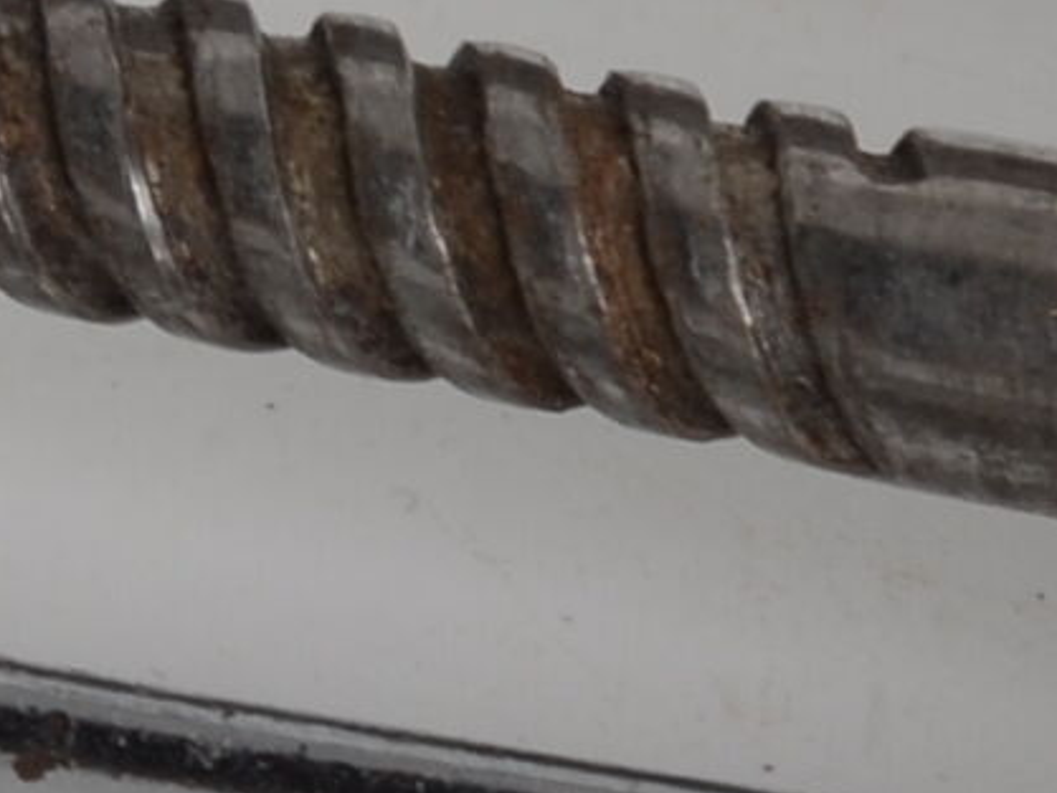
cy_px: -28
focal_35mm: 638
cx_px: 923
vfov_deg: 2.3
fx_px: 19487
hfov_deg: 3.1
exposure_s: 1/125
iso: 100
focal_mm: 50
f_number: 14
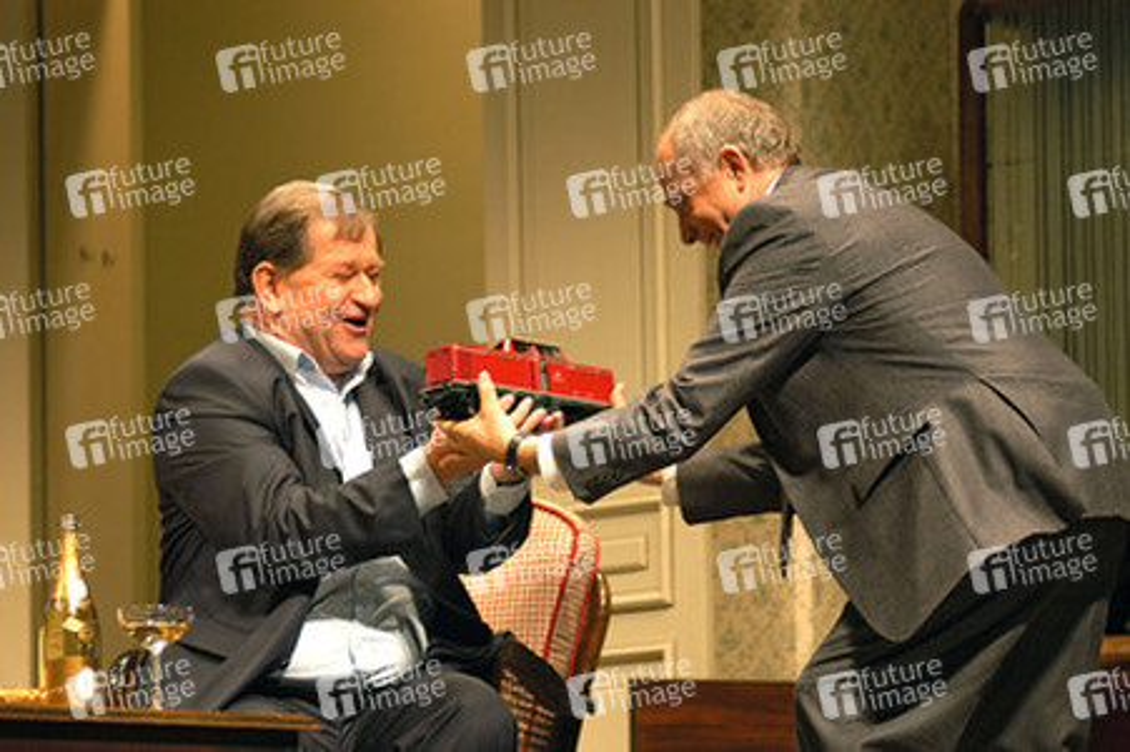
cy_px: 376
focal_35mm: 180
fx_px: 5646
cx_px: 565
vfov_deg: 7.6
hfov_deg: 11.4
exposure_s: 1/60
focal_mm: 120
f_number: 3.2
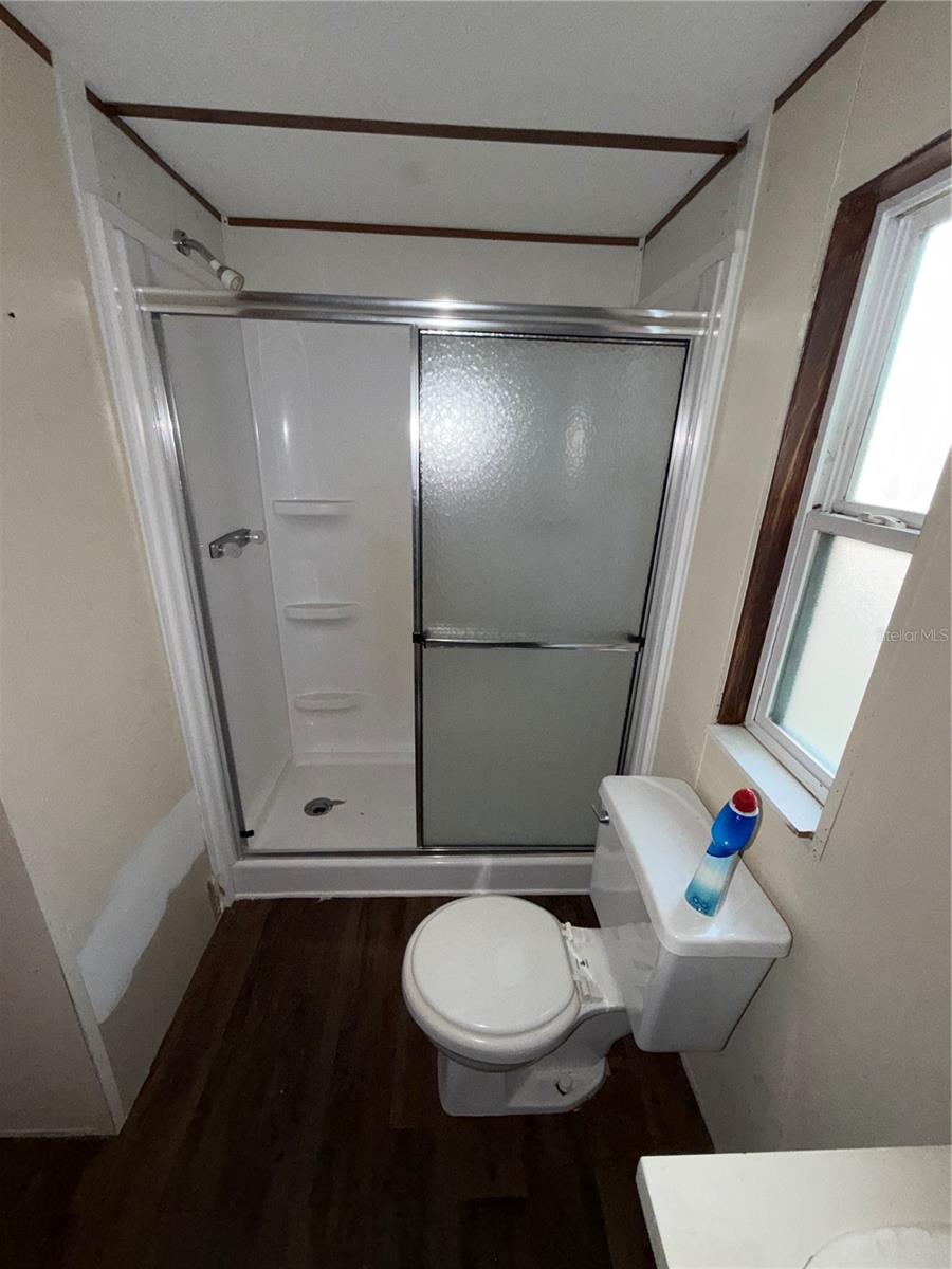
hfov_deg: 85.7
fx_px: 513
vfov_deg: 102.1
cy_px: 634
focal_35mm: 14
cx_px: 476
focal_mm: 2.22
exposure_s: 1/60
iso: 125
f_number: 2.2
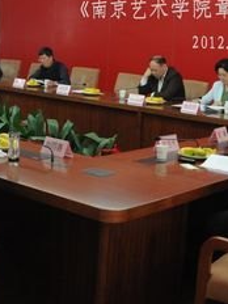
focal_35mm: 67
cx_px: 20
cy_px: 64
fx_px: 588
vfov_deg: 28.4
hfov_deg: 21.4
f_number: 5.6
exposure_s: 1/40
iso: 1600
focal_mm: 18
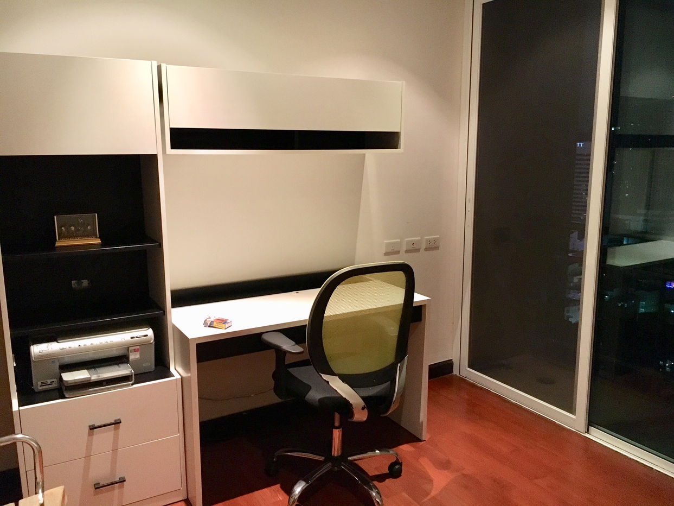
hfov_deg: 61.7
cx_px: 337
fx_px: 565
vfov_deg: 48.2
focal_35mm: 29
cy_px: 253
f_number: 2.2
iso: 320
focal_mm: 4.15
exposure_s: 1/17
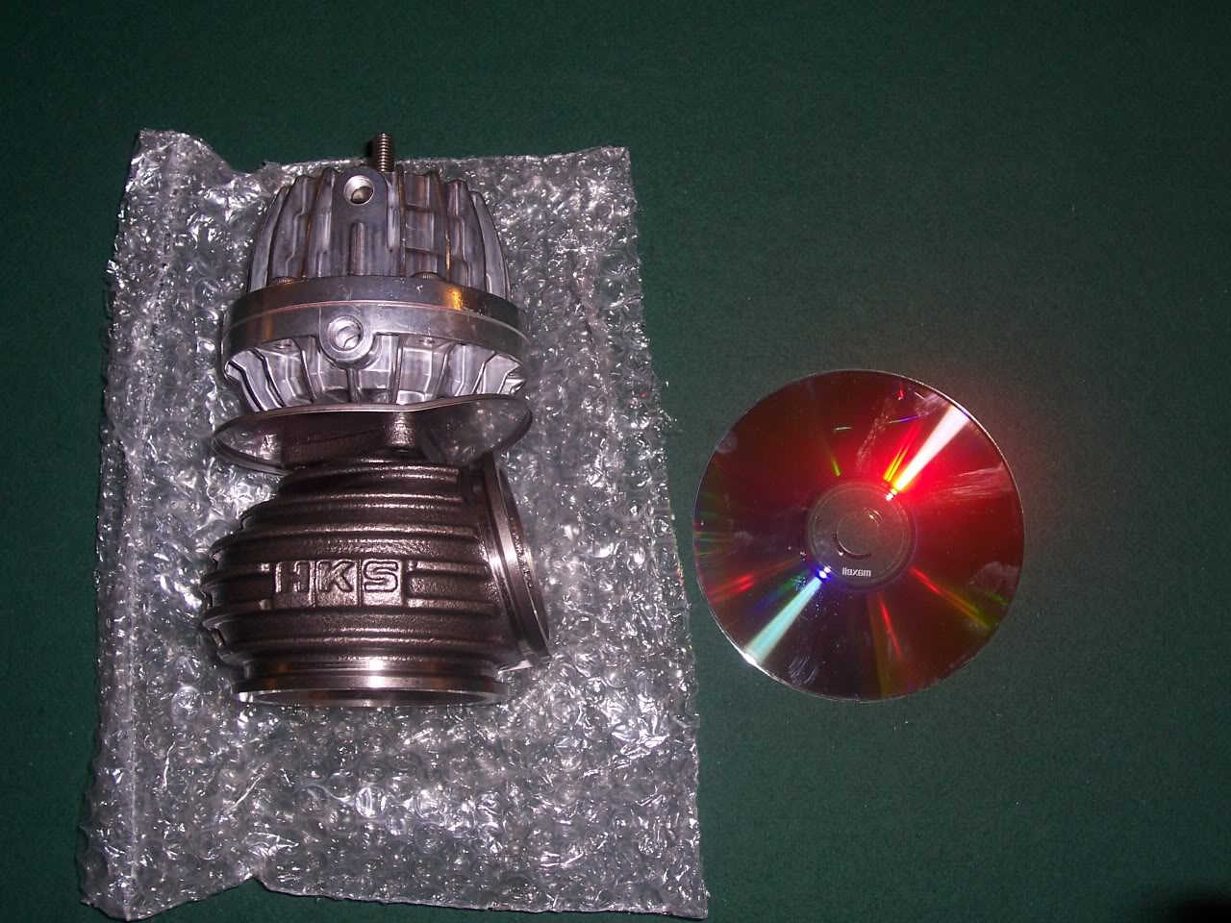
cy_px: 462
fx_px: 1494
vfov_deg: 34.3
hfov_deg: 44.8
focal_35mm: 42
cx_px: 616
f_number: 3
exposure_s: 1/60
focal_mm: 7
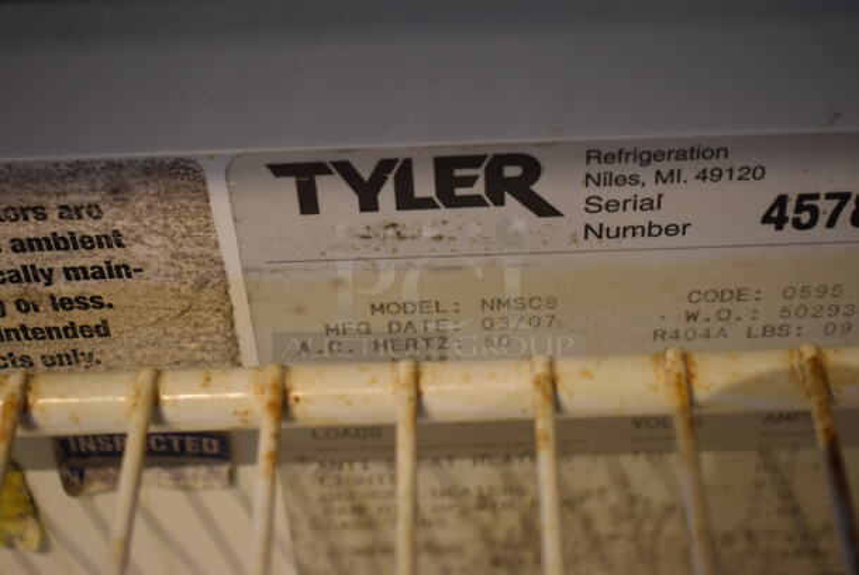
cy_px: 288
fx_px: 1433
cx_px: 430
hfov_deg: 33.4
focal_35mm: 60
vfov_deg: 22.7
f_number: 4.8
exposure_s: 1/60
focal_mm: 40
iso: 1400
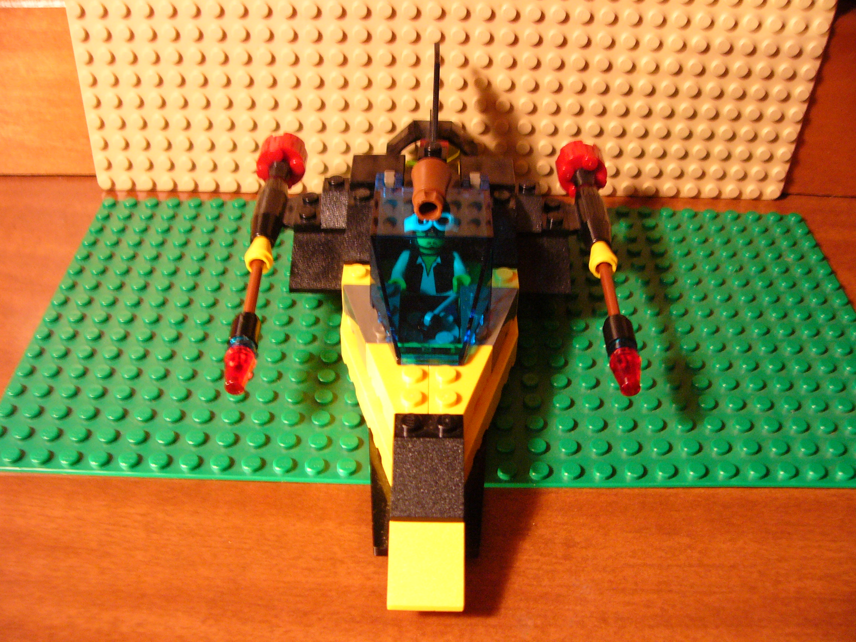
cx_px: 428
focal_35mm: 36
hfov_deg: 51.4
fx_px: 890
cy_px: 321
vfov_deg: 39.7
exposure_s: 1/8
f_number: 2.8
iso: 200
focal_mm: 6
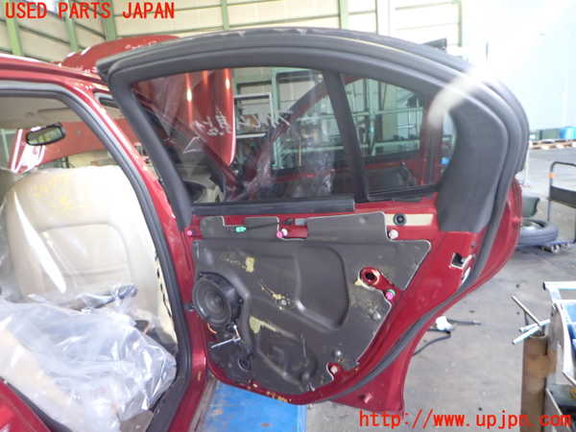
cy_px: 216
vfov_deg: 54.9
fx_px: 416
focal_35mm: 25
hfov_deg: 69.4
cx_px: 288
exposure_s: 1/30
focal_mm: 4.5
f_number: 2
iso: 400
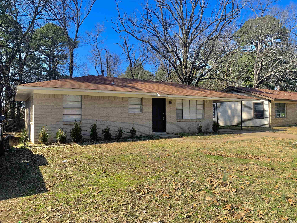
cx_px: 148
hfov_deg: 67.3
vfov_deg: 53.1
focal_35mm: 26
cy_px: 112
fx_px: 223
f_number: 1.8
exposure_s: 1/1250
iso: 25
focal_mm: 4.25
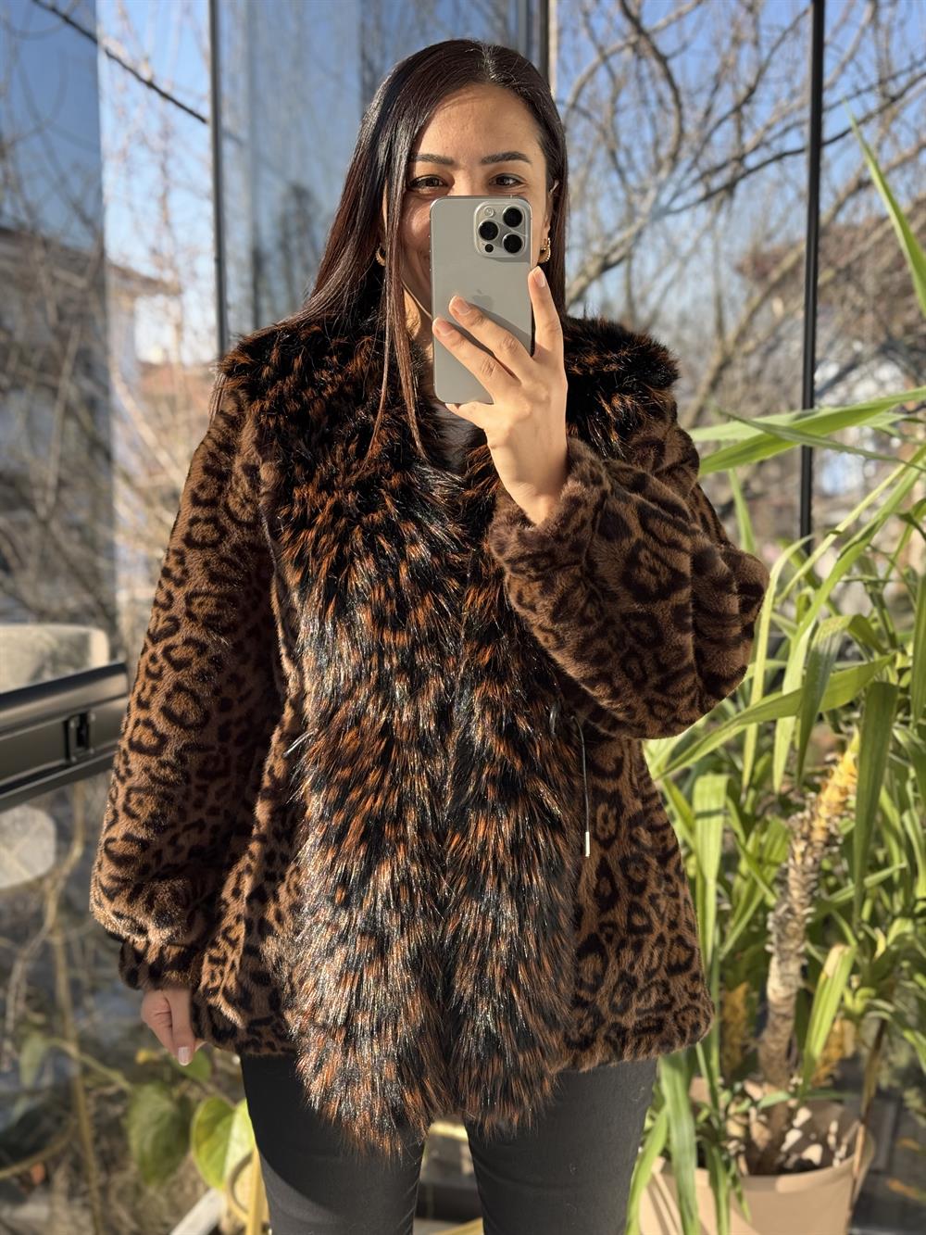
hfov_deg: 30.3
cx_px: 463
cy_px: 618
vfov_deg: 39.7
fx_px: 1712
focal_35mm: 48
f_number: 1.78
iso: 64
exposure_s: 1/535
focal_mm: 6.76
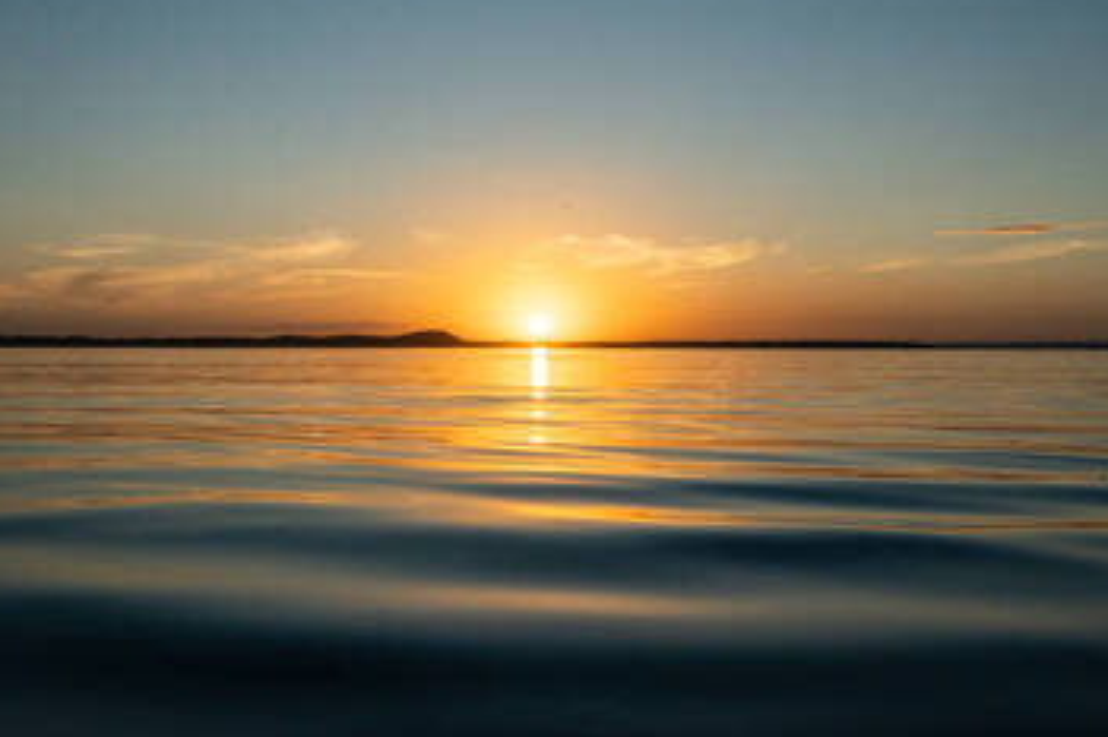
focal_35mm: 42
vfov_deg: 31.8
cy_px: 323
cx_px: 535
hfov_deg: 46.4
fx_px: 1292
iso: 800
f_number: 22
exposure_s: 1/400
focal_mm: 35
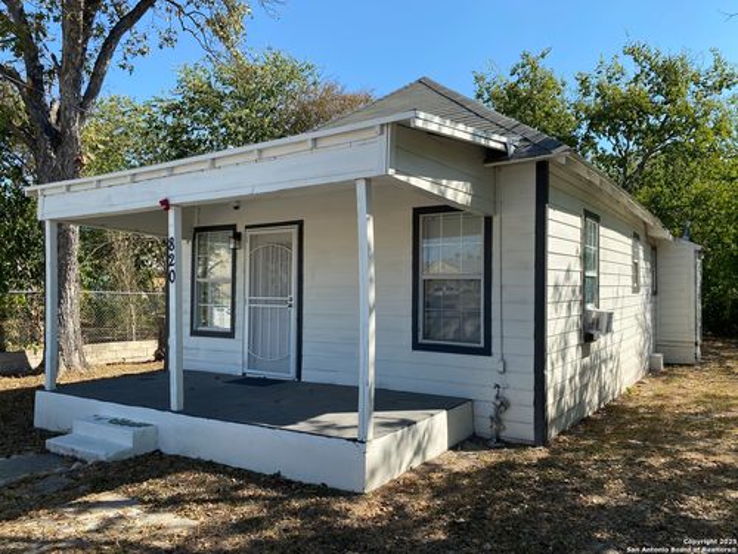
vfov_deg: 53.1
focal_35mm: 26
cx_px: 369
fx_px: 554
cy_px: 277
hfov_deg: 67.3
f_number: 1.8
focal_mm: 4.25
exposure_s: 1/1543
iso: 32
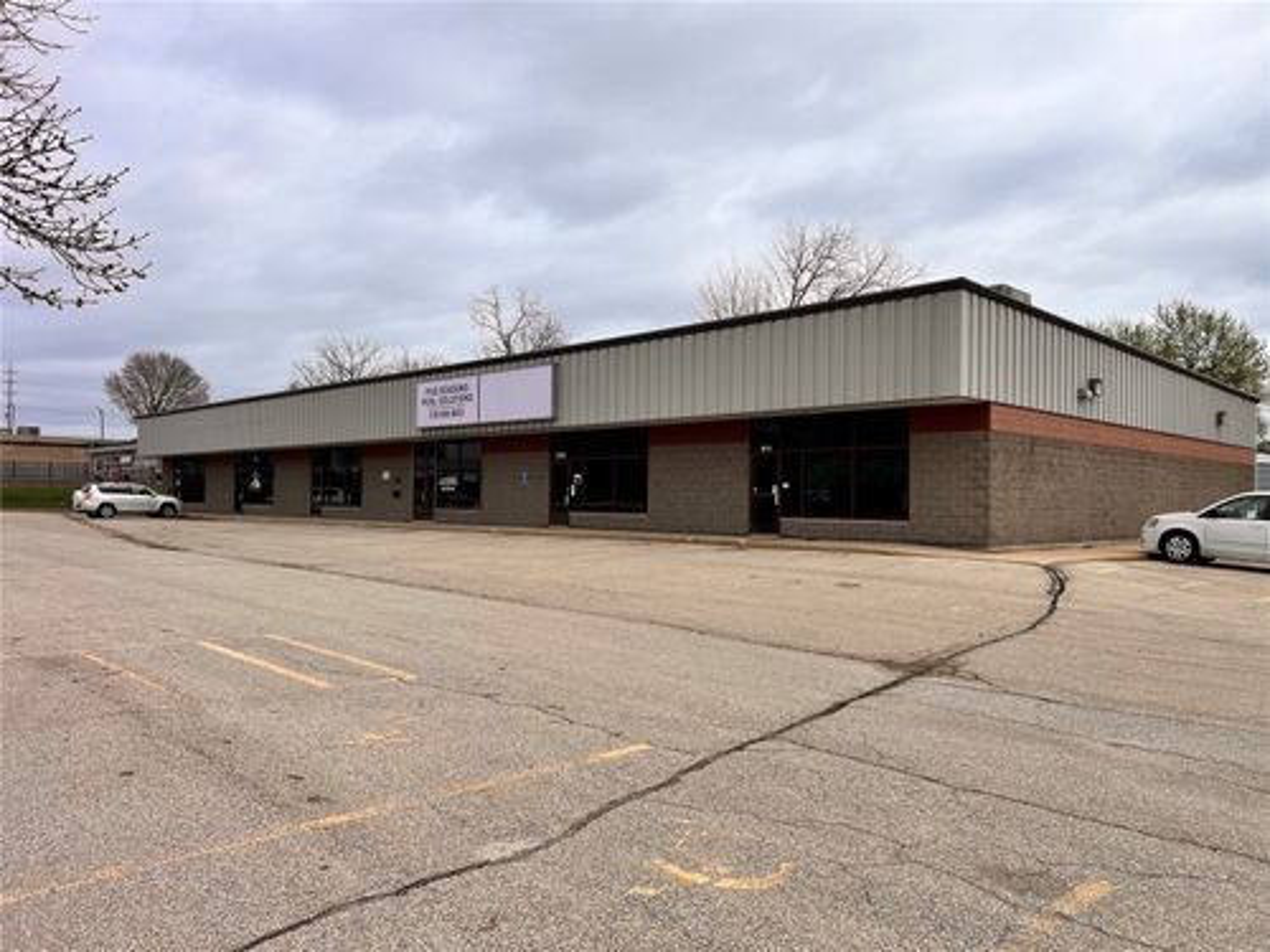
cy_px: 476
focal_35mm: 26
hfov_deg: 67.3
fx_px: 954
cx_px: 635
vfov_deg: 53.1
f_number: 1.5
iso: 50
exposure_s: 1/5587
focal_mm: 5.7
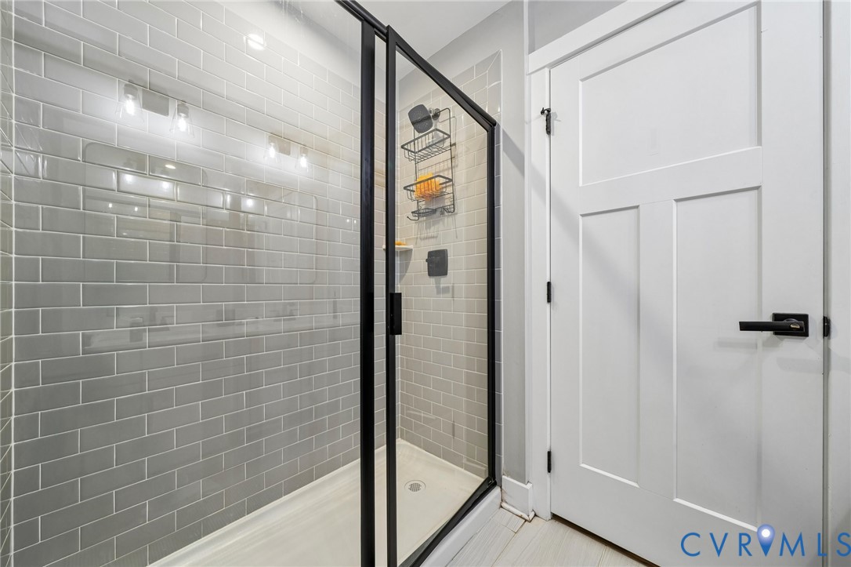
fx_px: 284
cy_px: 284
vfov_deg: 89.9
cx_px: 426
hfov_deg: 112.6
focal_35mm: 12
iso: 200
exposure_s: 1/4
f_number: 8
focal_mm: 12
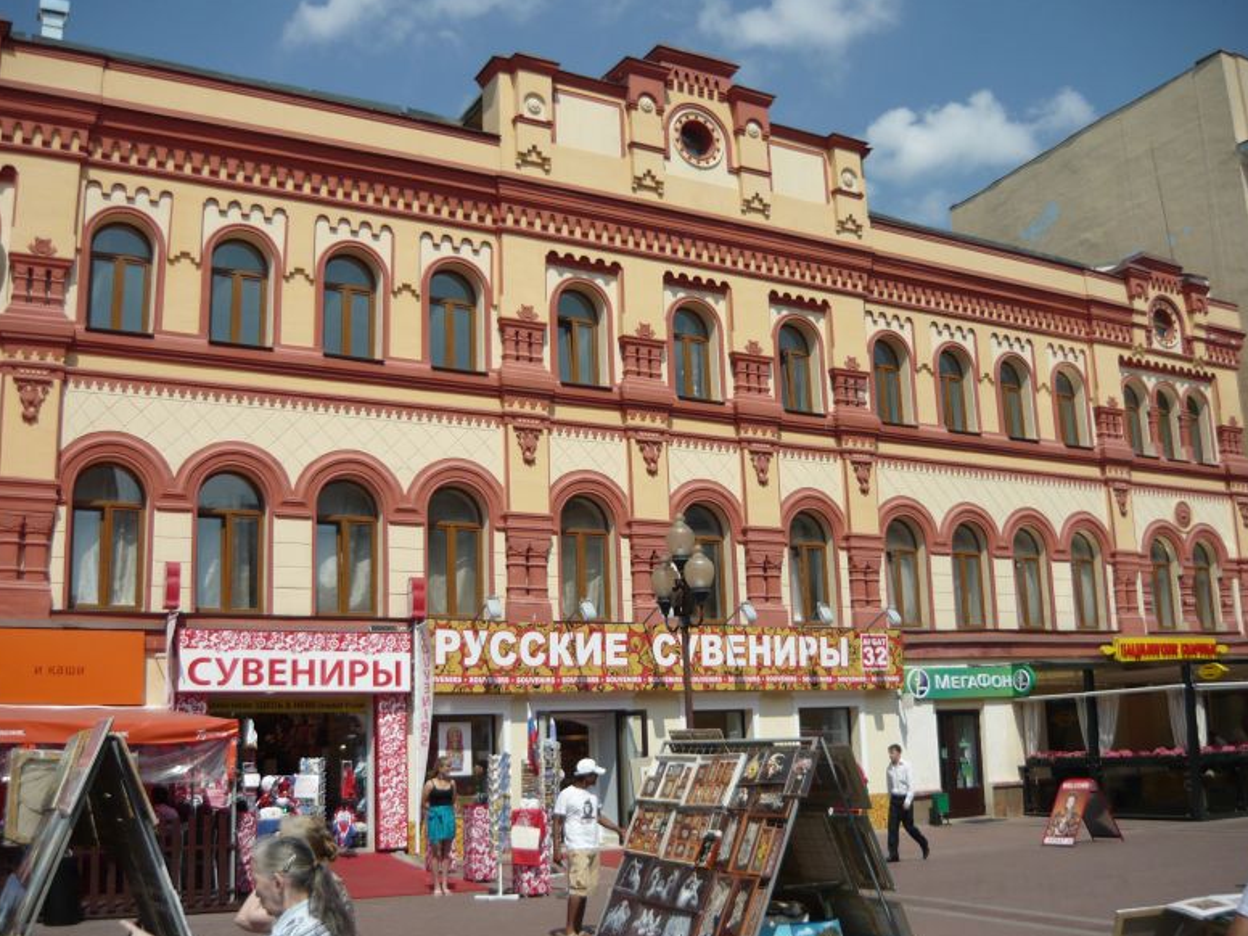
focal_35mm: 34
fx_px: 1226
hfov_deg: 54.0
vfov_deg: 41.8
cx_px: 618
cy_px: 478
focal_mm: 5.5
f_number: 8
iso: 100
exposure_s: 1/320
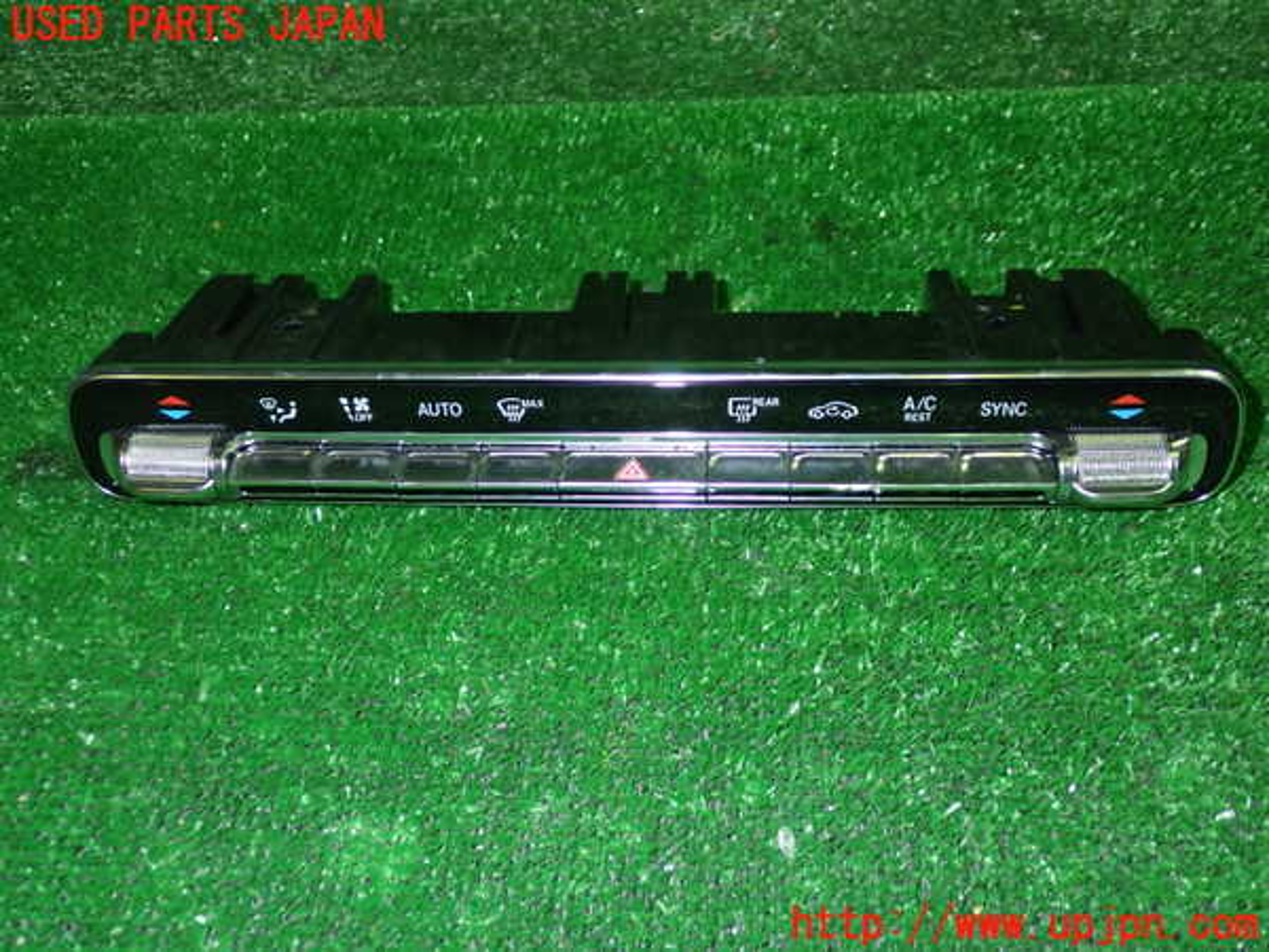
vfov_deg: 37.7
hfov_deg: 49.0
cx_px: 634
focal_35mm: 38
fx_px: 1393
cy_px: 476
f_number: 8
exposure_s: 1/40
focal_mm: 6.83
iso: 640
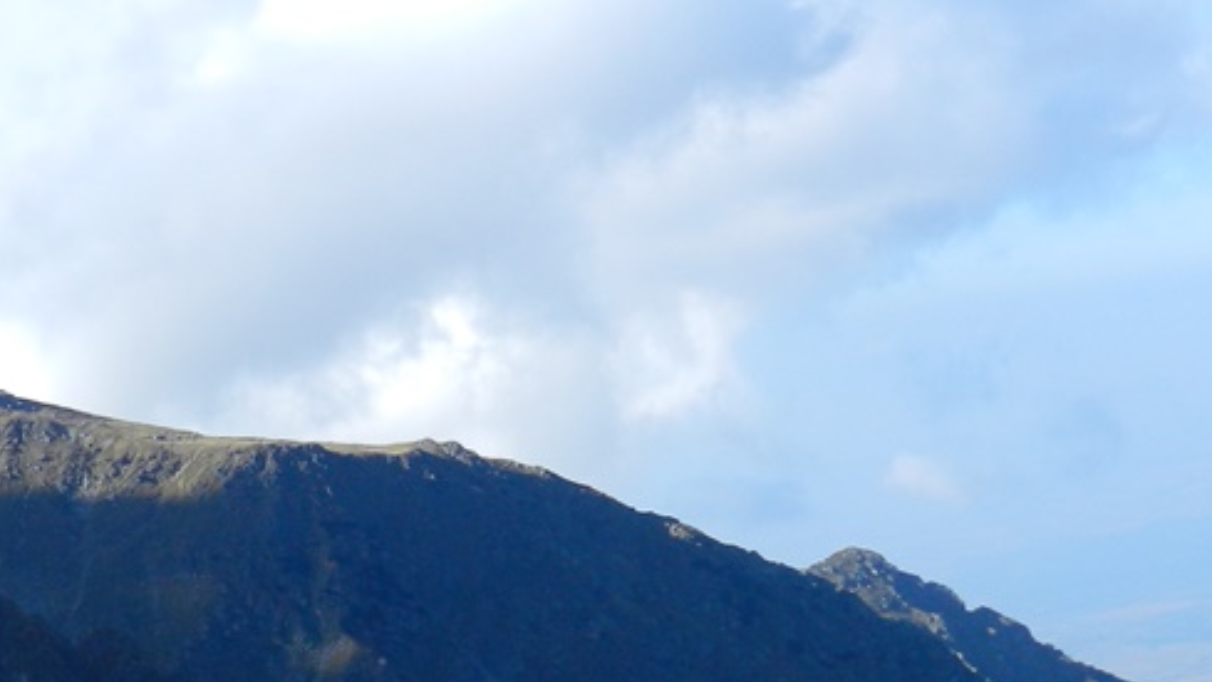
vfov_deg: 11.5
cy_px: 551
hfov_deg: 20.3
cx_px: 352
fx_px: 3374
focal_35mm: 105
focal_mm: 8.1
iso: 160
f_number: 4.2
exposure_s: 1/640
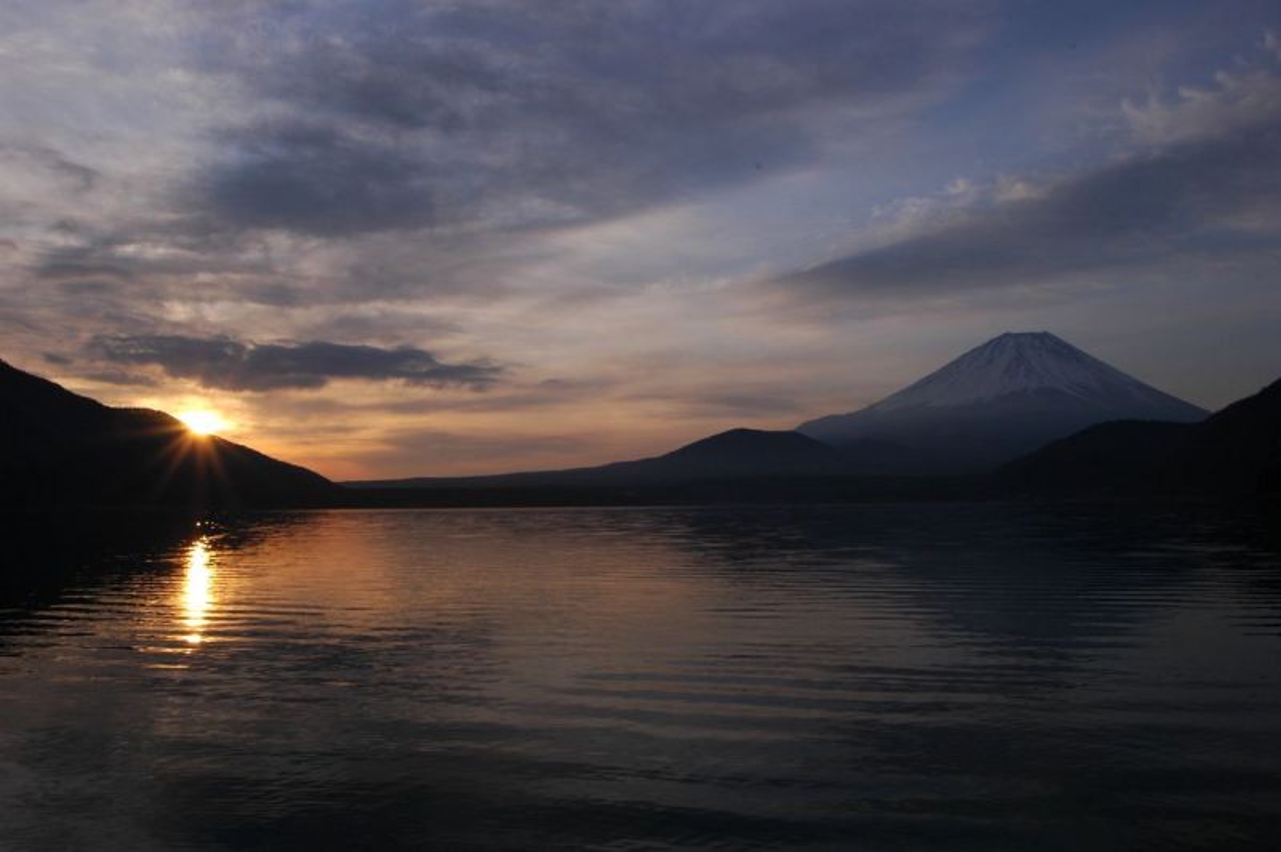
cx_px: 640
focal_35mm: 28
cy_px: 426
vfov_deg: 45.6
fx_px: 1013
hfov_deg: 64.6
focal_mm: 19
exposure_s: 1/125
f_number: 19
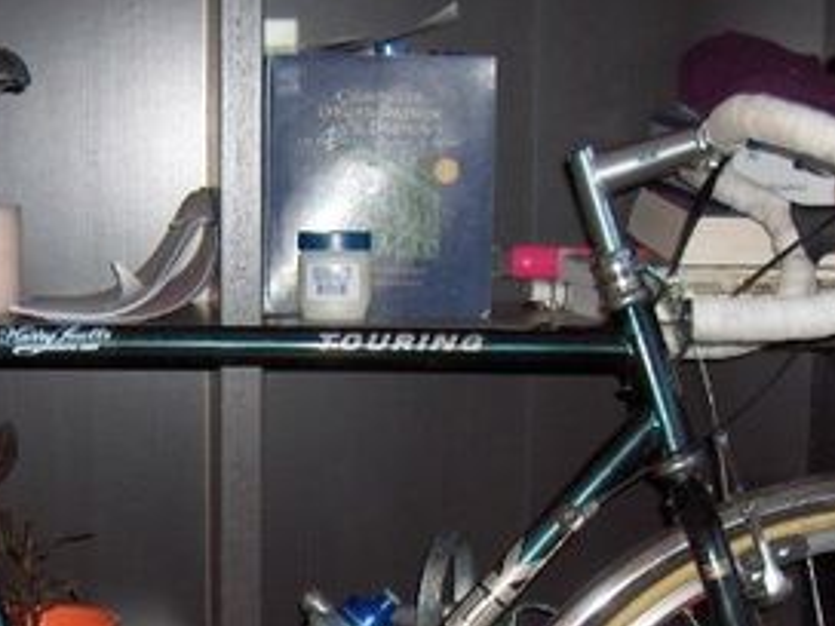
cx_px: 229
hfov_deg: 18.8
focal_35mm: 104
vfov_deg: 13.8
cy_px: 776
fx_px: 2509
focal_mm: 8
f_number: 2.8
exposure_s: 1/60
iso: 100
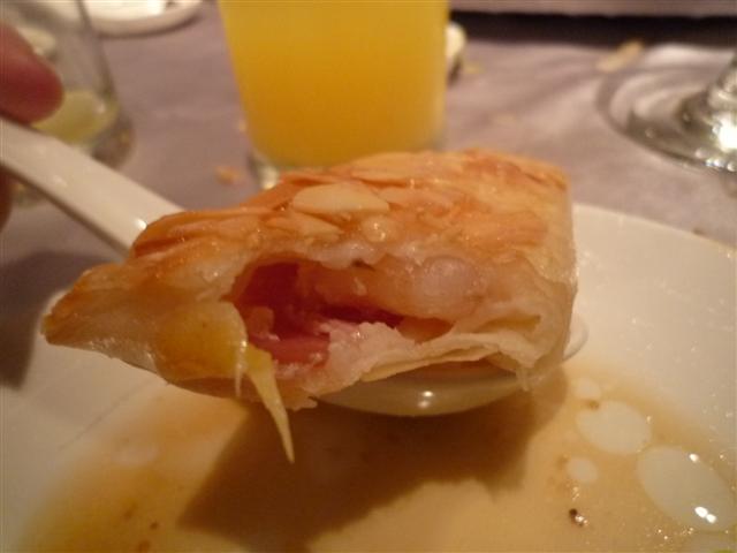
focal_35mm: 25
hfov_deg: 69.4
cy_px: 276
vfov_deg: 54.9
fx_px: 532
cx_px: 368
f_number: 2.8
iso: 400
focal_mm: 4.4
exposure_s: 1/13
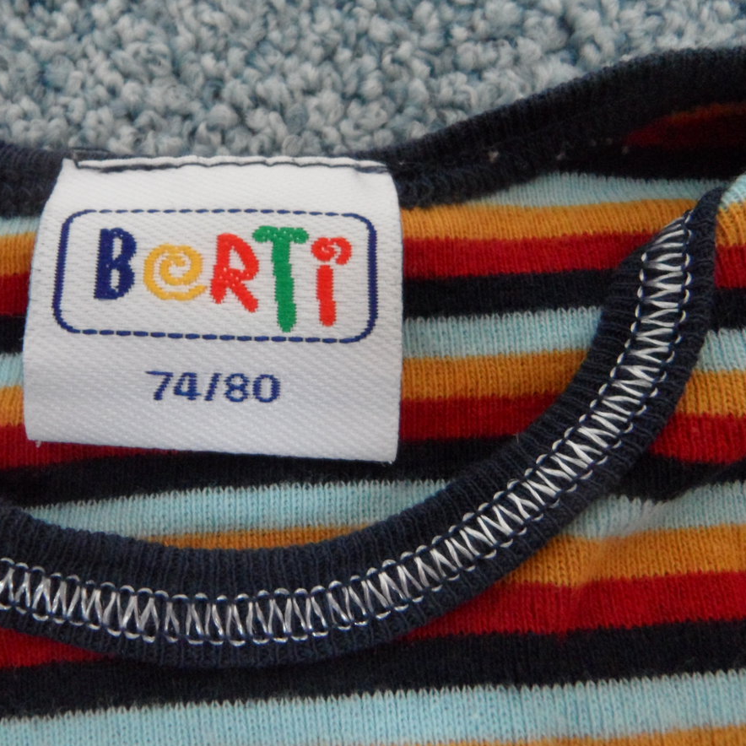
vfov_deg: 51.1
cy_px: 361
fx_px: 780
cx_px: 286
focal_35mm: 32
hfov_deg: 50.7
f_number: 2.9
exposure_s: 1/30
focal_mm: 4.1
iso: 400
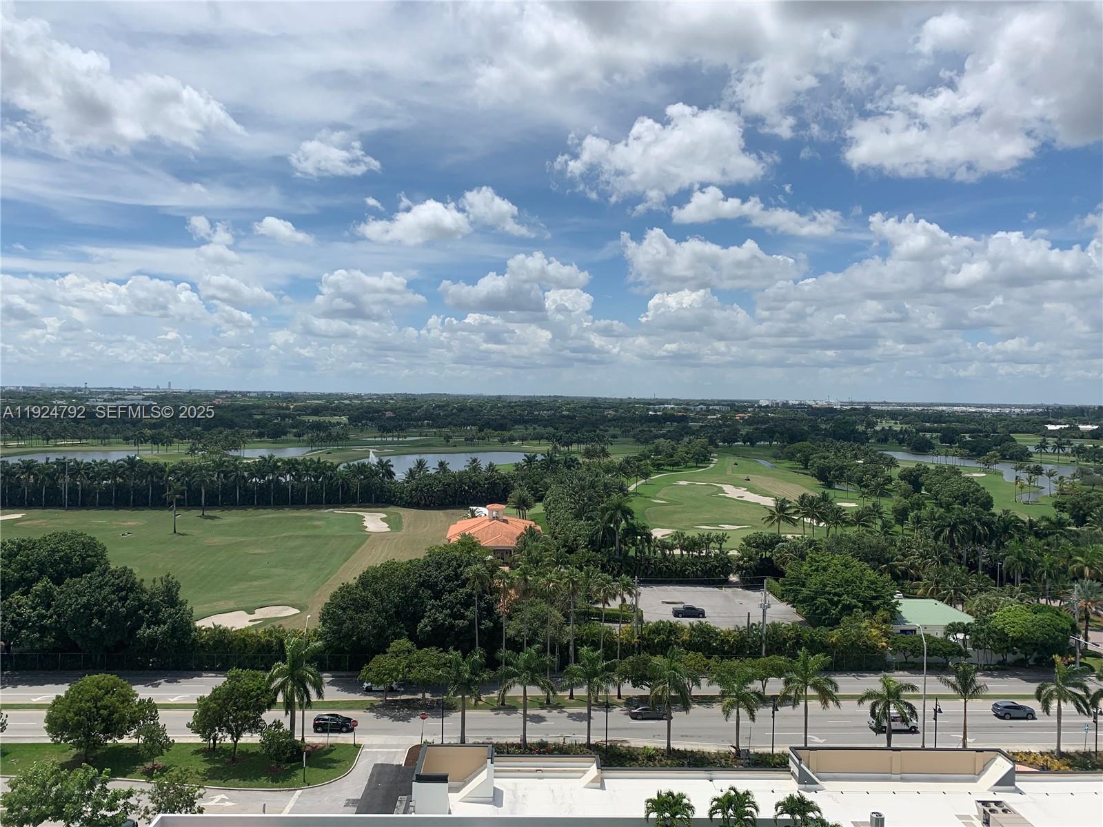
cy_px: 414
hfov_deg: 67.3
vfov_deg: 53.1
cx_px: 552
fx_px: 828
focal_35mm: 26
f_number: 1.8
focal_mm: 4.25
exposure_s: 1/4274
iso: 25
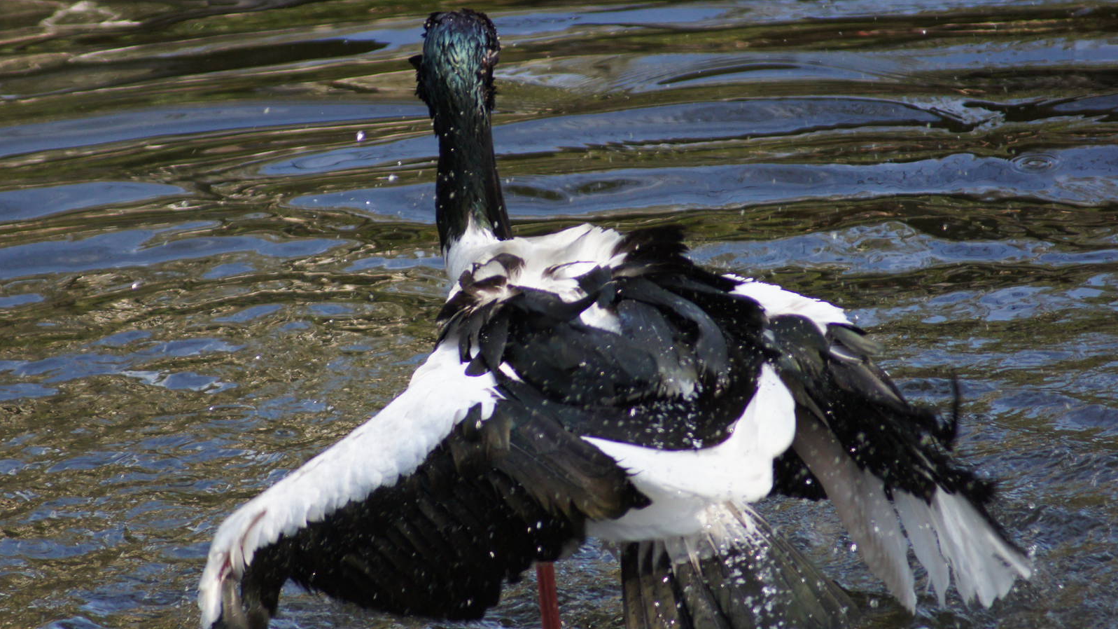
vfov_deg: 2.6
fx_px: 13991
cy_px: 324
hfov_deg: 4.6
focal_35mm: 472
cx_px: 559
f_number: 5.6
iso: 640
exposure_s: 1/500
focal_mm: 300
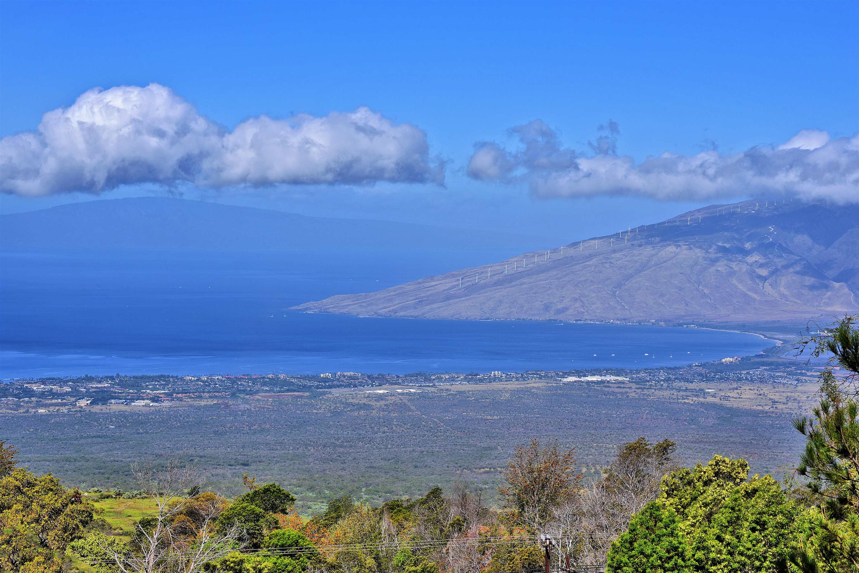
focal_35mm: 110
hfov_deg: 18.6
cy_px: 286
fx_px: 2625
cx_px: 430
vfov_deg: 12.5
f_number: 14
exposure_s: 1/200
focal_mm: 110
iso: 100
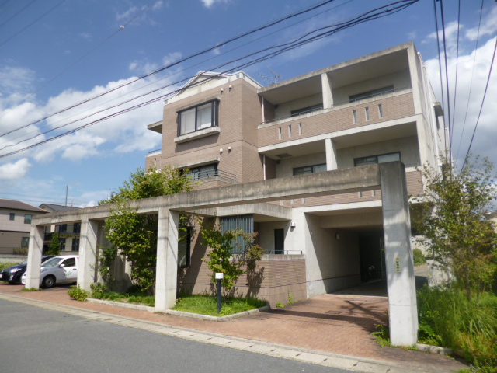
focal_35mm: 24
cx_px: 248
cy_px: 186
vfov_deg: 56.8
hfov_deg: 71.6
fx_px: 345
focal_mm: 4.3
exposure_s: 1/160
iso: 100
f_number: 9
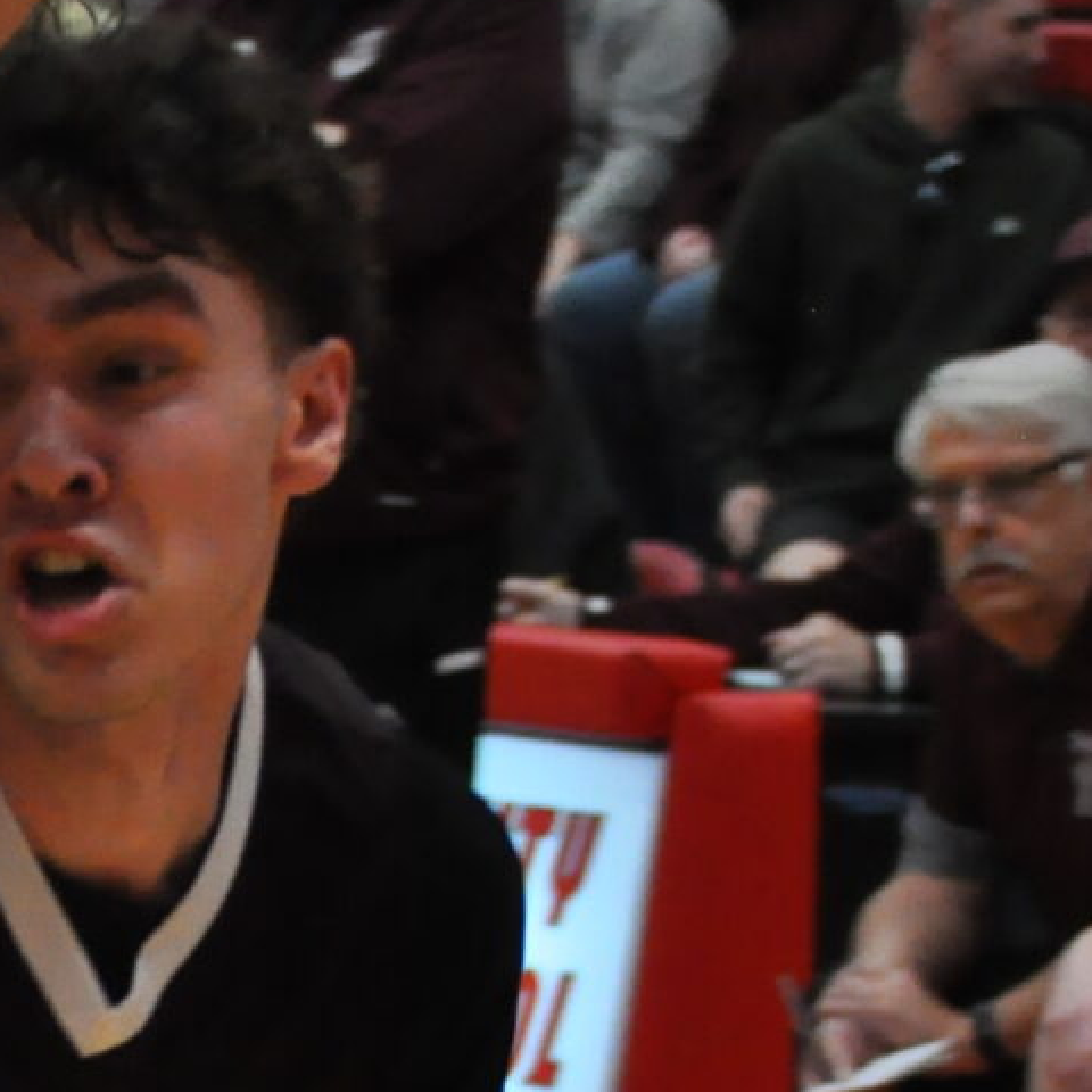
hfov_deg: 4.7
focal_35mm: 373
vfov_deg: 4.7
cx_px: 48
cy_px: 1008
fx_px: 13322
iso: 1600
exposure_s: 1/200
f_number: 4
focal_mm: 55
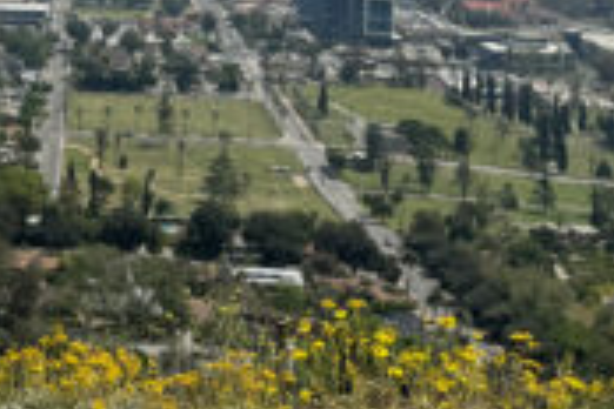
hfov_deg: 21.8
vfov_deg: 15.5
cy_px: -28
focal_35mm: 86
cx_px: -134
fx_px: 1467
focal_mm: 6.76
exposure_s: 1/7092
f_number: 1.78
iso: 80
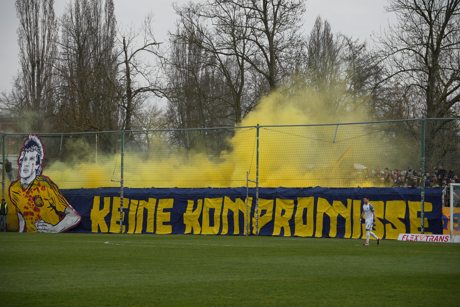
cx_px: 230
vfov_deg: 11.4
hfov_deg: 17.1
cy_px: 154
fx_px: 1533
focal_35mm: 120
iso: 100
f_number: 5.6
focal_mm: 80
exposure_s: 1/400
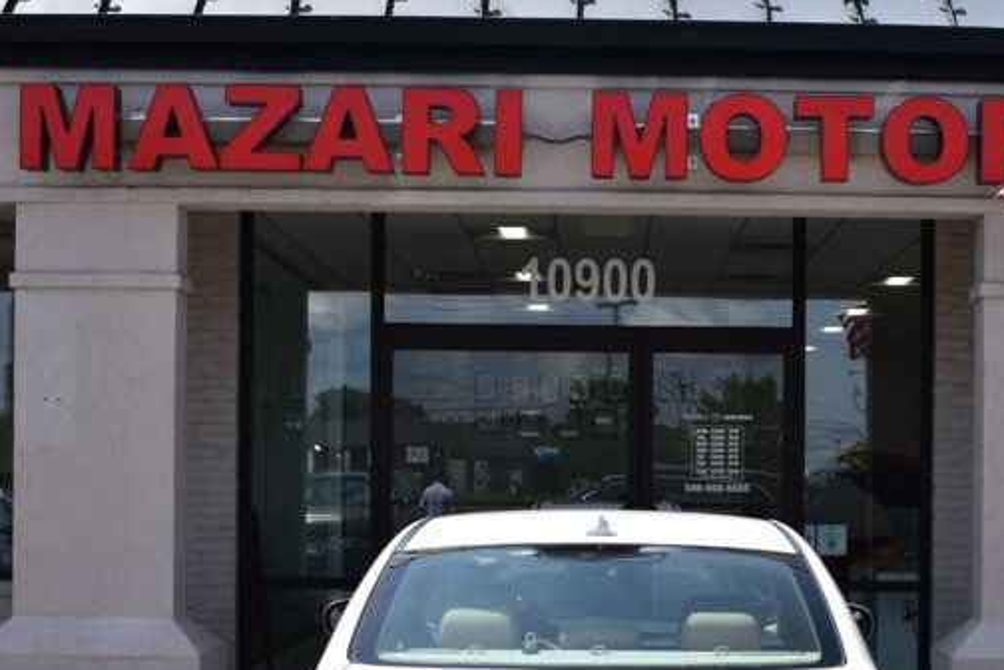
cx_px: 697
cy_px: 514
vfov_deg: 20.1
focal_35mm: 67
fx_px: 1868
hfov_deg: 29.8
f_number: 11
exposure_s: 1/500
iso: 360
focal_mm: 22
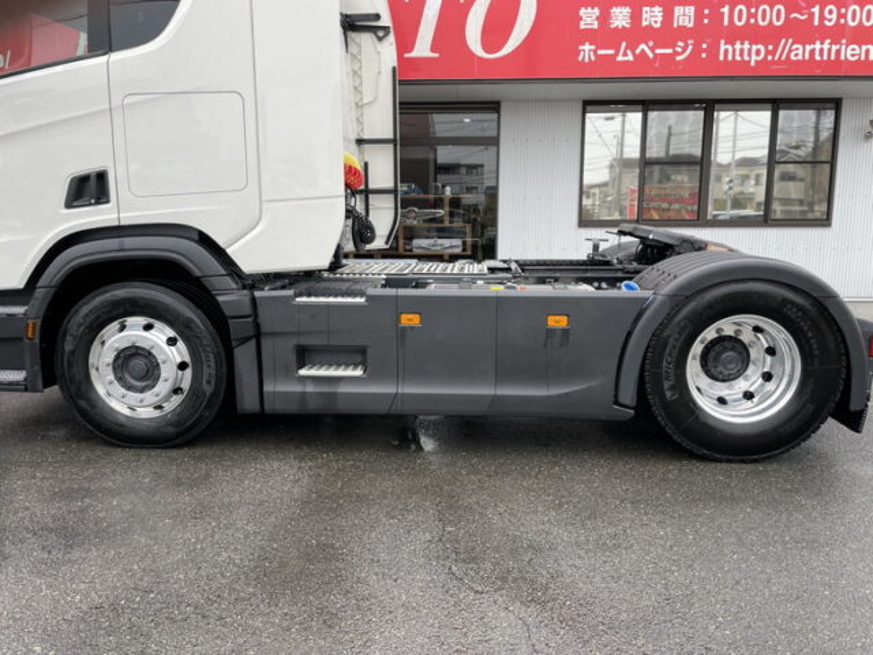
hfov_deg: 67.3
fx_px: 656
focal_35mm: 26
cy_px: 328
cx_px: 436
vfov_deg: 53.1
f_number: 1.6
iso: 32
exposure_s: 1/231
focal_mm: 4.2
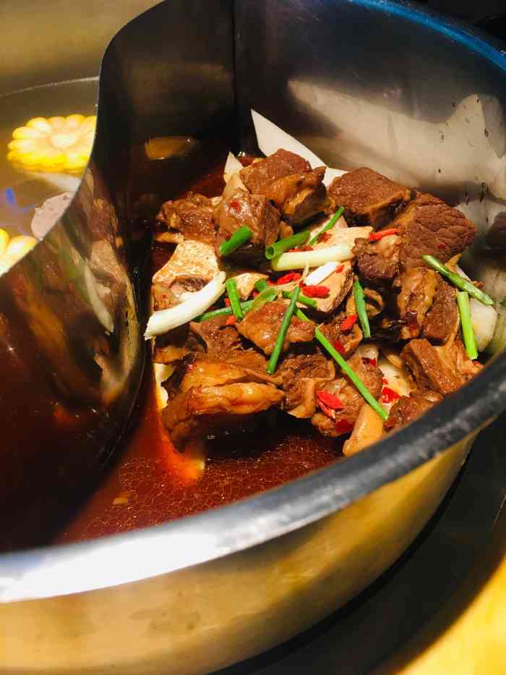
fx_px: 565
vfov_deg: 61.7
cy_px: 338
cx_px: 253
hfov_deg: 48.2
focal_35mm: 29
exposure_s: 1/17
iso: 40
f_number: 2.2
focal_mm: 4.15
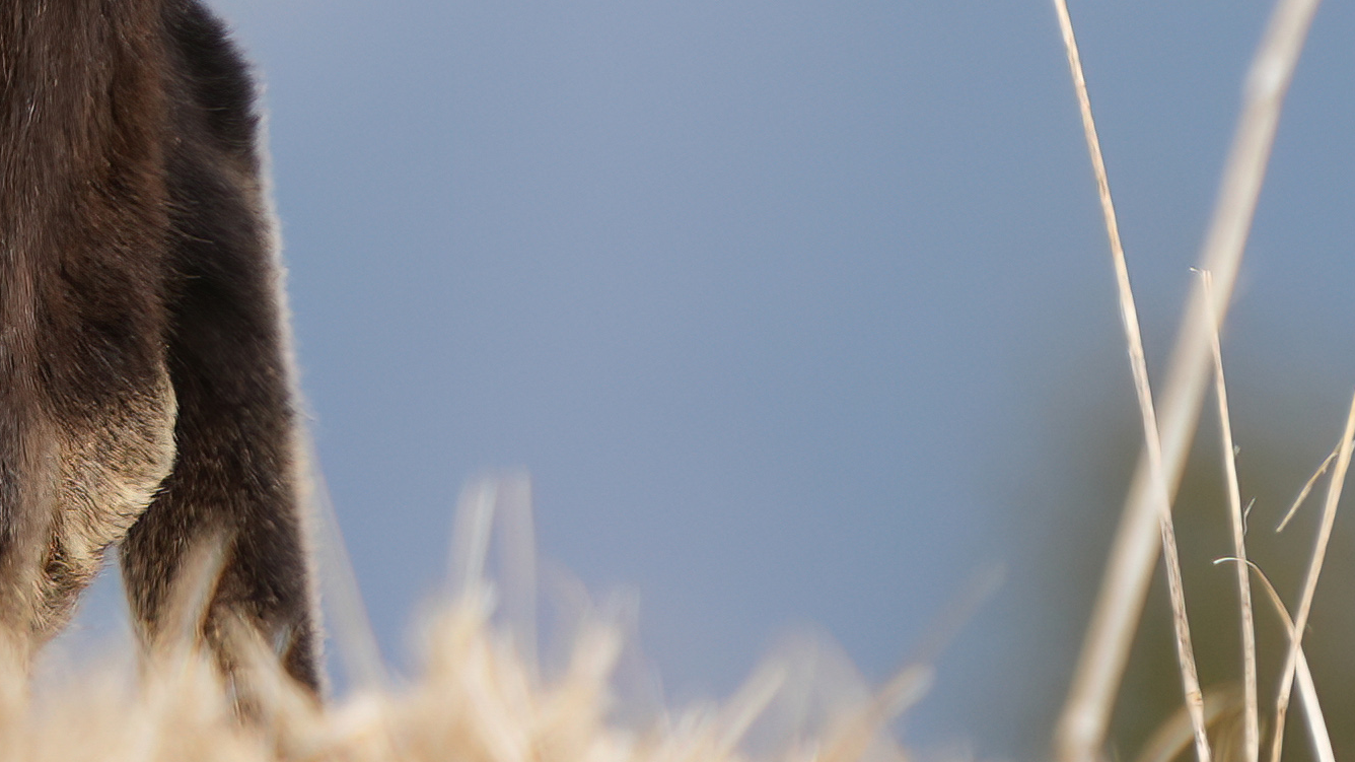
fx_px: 146029
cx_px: -1362
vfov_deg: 0.3
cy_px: -1389
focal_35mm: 4065
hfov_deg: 0.5
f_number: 6.3
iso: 160
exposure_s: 1/500
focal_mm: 600
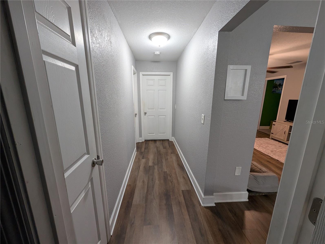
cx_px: 162
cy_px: 122
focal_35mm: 12
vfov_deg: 94.6
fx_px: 113
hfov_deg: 110.5
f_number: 1.7
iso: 141
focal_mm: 2.02
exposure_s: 1/60
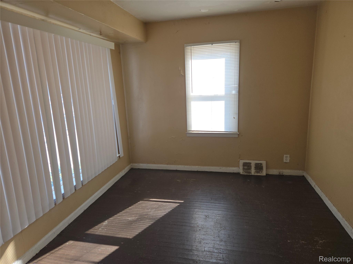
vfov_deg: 58.9
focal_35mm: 23
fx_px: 235
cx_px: 176
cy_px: 132
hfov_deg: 73.9
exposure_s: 1/225
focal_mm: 5.4
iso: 25
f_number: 1.8
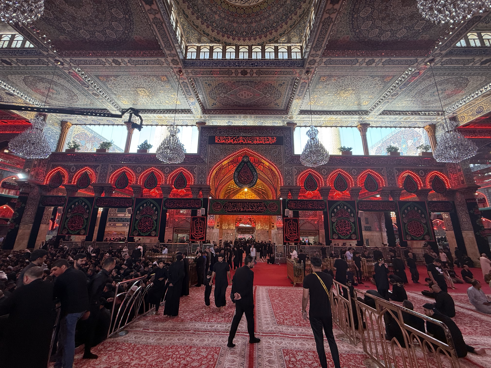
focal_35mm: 14
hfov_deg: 102.1
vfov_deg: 85.7
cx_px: 246
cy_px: 184
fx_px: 199
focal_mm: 2.22
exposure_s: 1/100
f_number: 2.2
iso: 100
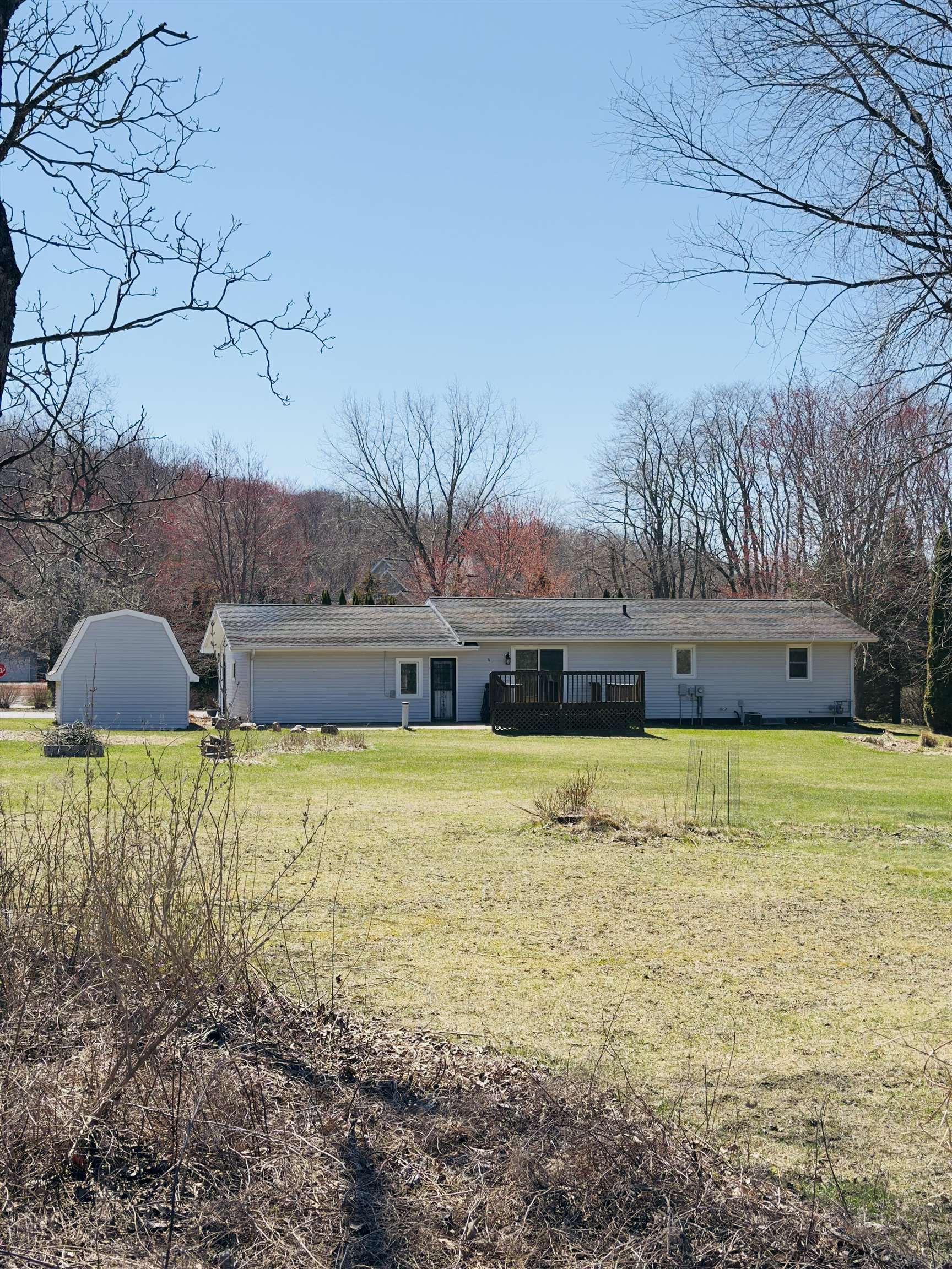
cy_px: 634
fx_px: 1760
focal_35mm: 48
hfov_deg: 30.3
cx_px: 476
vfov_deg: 39.7
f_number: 1.78
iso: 80
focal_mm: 6.76
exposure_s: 1/4878
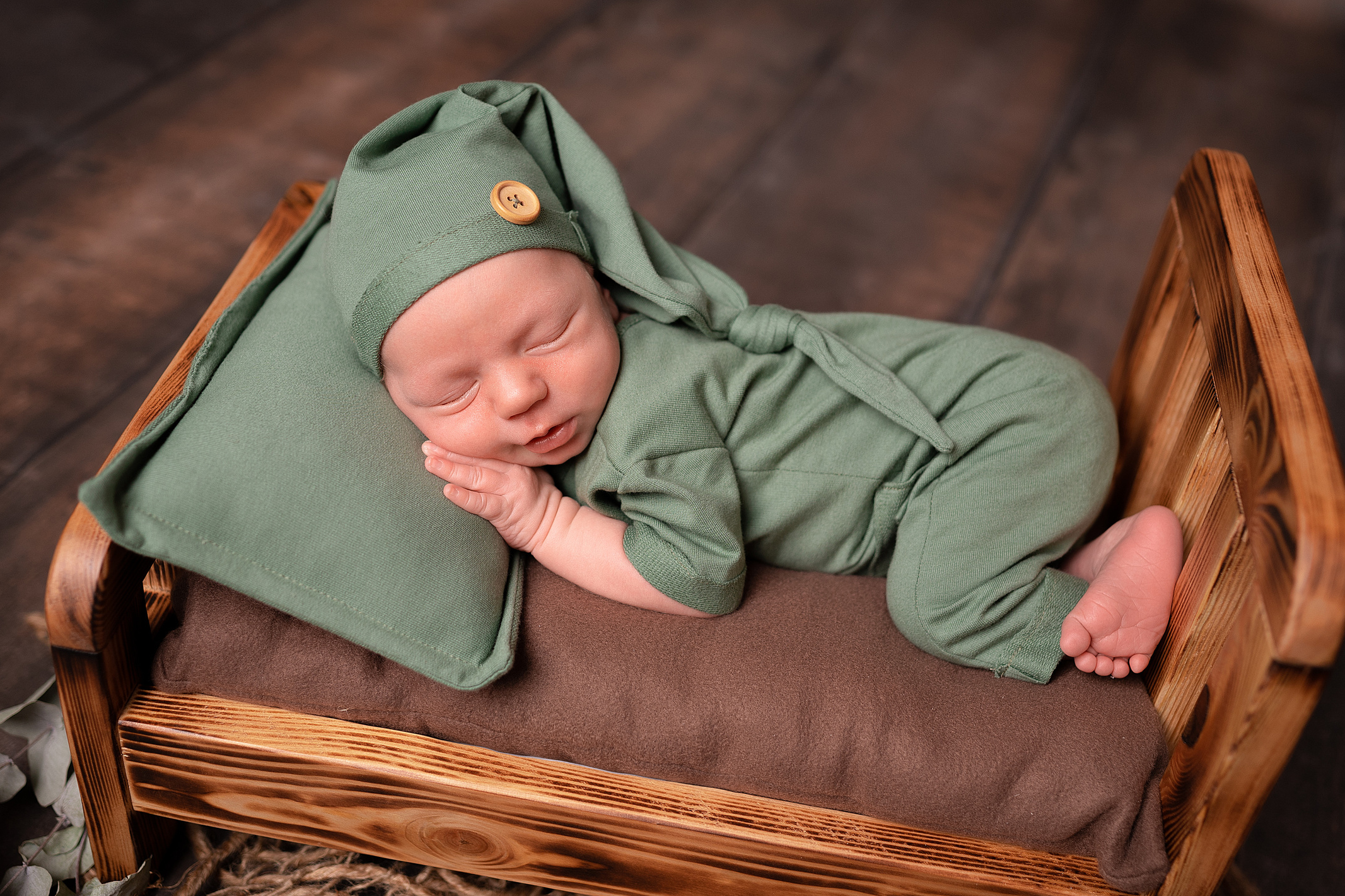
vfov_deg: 31.9
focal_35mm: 42
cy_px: 418
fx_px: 1568
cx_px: 709
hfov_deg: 46.4
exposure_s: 1/160
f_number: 2.5
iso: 200
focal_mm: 35
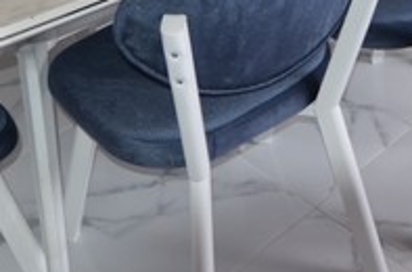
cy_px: -163
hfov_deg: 25.6
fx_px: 890
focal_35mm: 78
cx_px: 335
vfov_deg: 15.7
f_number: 3.5
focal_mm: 10
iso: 400
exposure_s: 1/60
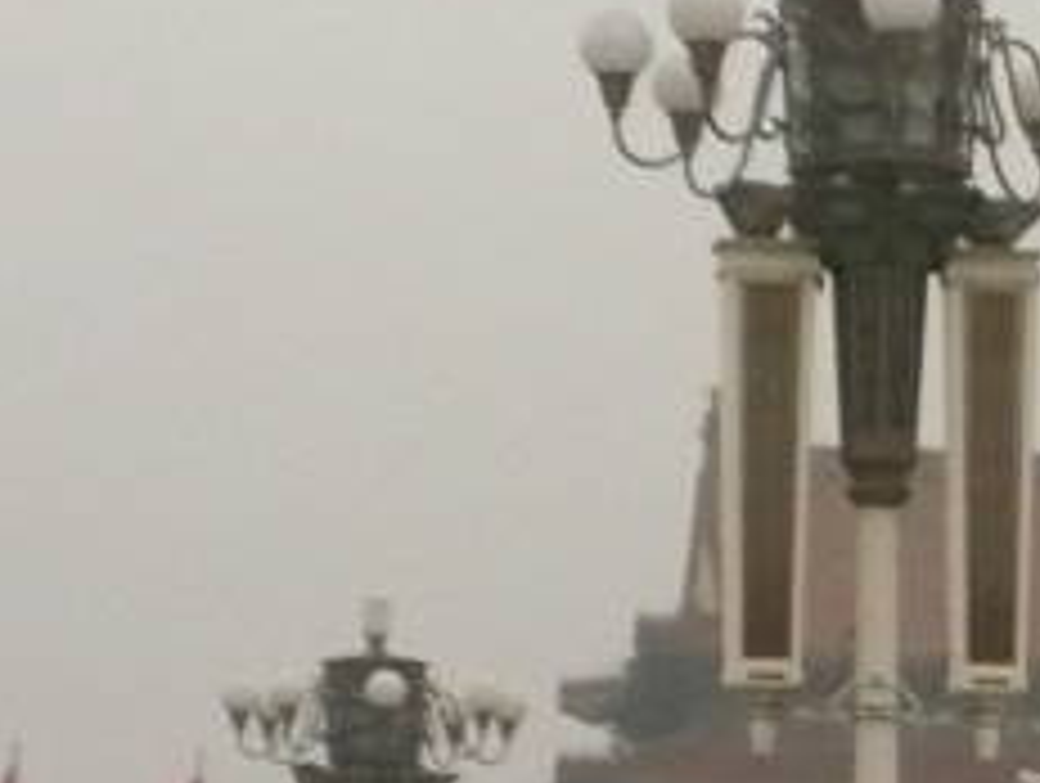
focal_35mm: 249
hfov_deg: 7.7
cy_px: 1089
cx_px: 1817
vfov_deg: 5.9
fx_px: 7493
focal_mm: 8.8
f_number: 3.8
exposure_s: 1/800
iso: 400
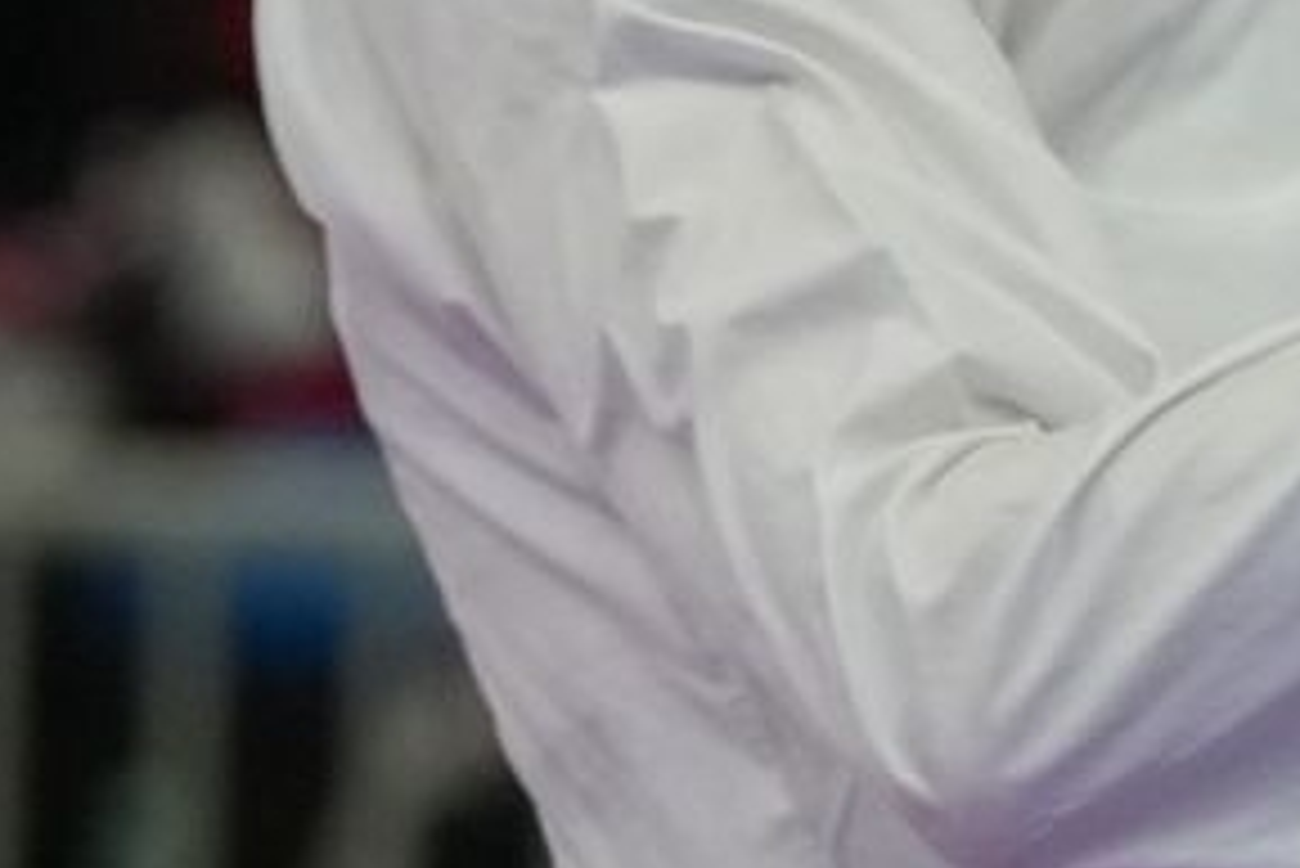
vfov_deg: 1.0
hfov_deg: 1.5
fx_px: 50109
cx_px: 3734
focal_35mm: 1387
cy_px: 414
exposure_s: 1/1000
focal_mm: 149
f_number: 2.8
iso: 1600
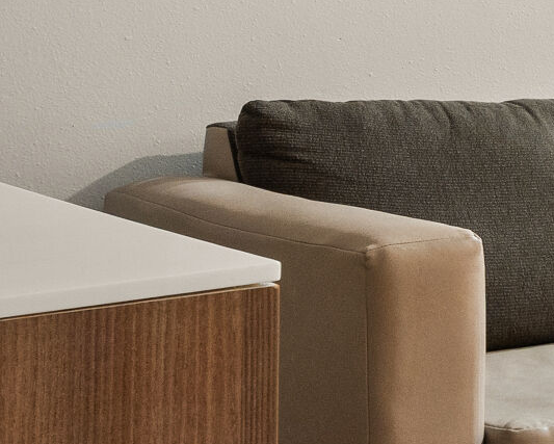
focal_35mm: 97
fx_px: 1584
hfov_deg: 13.9
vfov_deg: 15.5
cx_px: 1326
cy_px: -48
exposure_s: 1/1.25
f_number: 8
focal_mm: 12.2
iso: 250
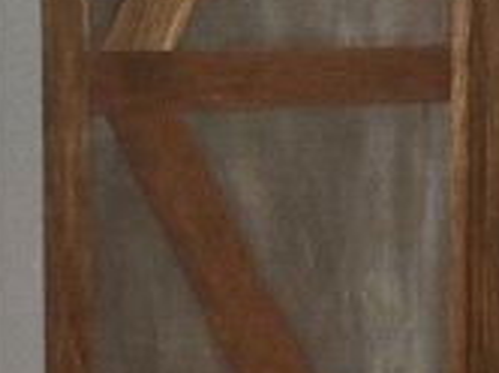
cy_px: 123
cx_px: 1524
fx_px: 2044
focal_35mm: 142
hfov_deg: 10.1
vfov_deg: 10.4
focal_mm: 5.4
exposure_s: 1/12
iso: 160
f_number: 1.8
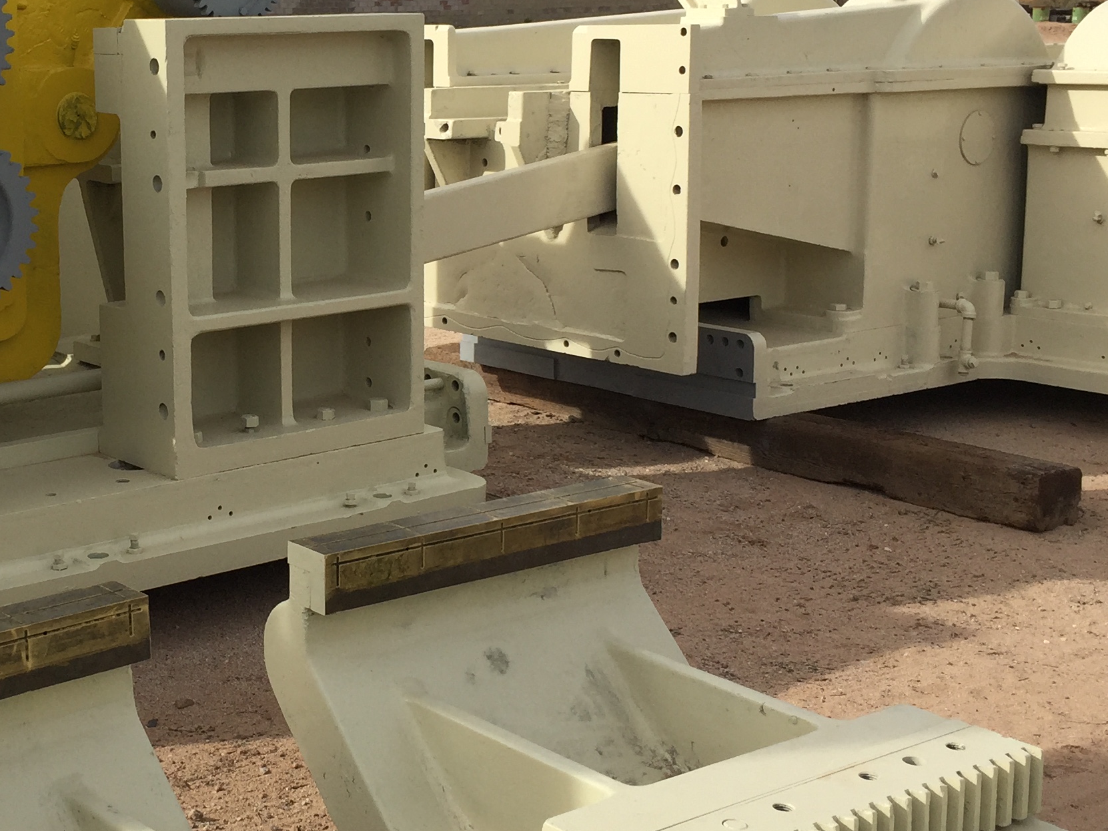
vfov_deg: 25.6
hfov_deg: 32.9
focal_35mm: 57
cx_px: 234
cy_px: 327
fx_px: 1824
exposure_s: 1/2326
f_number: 2.2
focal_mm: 4.15
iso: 32
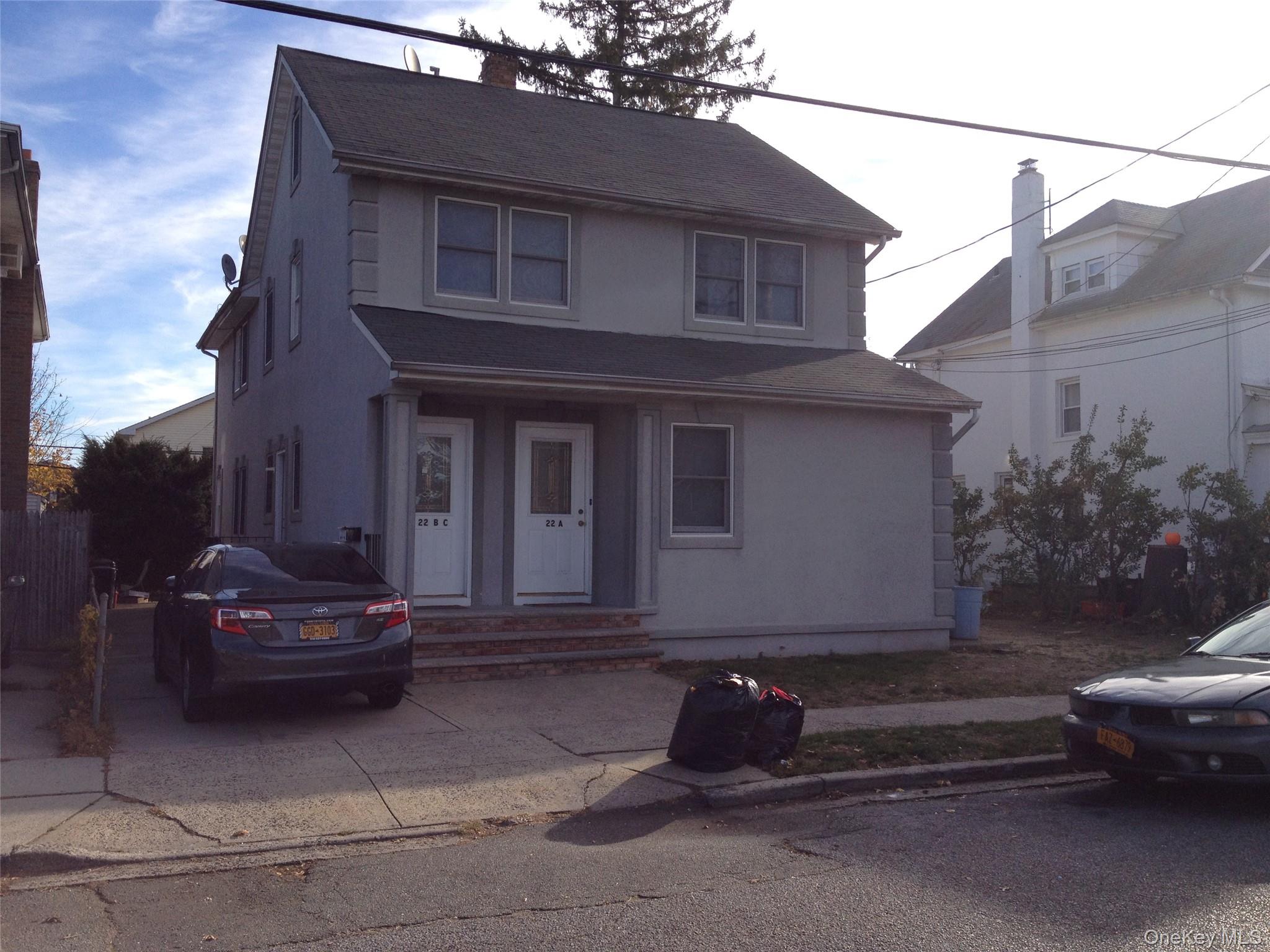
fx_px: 1284
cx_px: 635
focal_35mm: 35
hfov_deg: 52.6
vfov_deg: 40.7
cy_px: 476
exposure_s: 1/1151
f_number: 2.4
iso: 50
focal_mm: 4.28
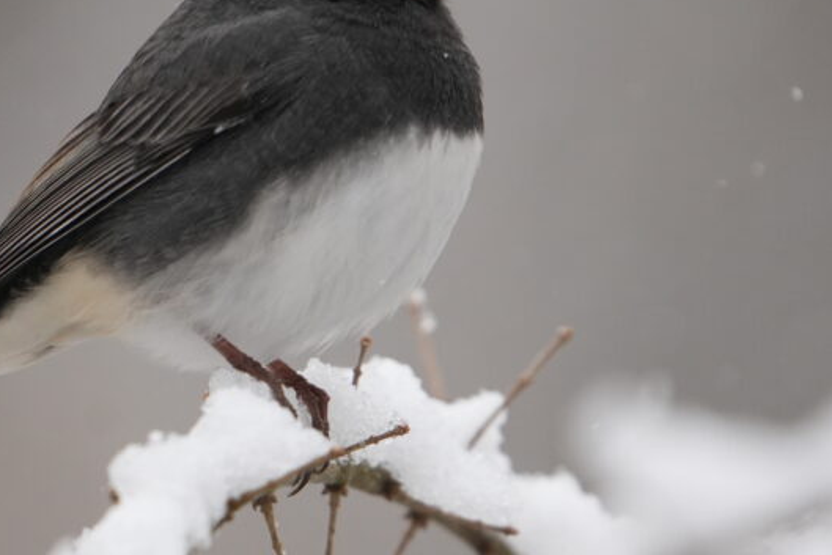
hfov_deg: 1.2
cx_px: 410
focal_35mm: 1742
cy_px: 199
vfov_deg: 0.8
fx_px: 40268
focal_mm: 600
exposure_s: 1/500
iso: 1250
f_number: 6.3
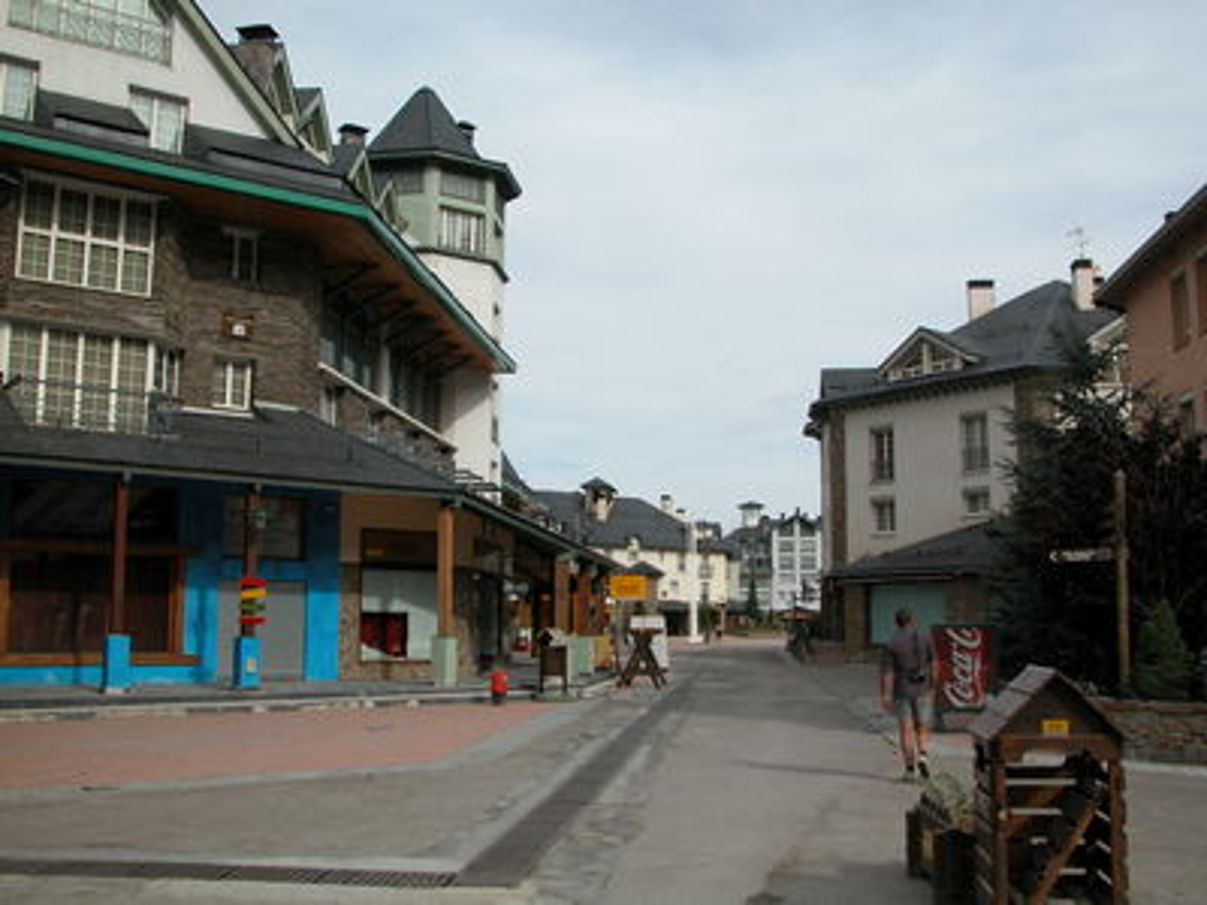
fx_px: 1220
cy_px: 452
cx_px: 604
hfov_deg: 52.6
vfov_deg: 40.7
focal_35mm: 35
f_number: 6.3
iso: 100
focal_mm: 8.9
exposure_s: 1/381
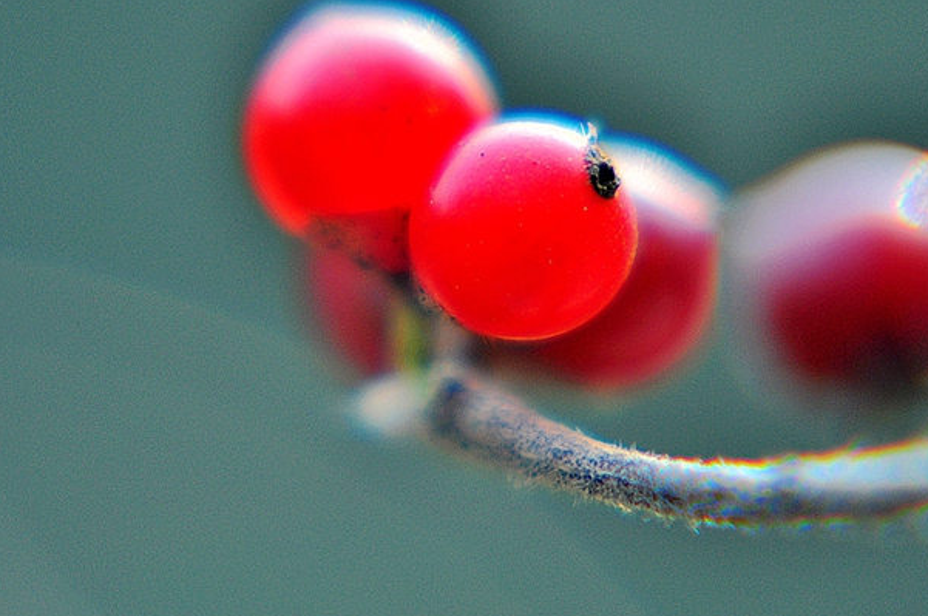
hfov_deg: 7.6
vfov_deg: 5.1
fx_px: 6968
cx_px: 455
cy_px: 211
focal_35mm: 271
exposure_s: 1/200
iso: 200
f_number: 4.2
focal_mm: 135
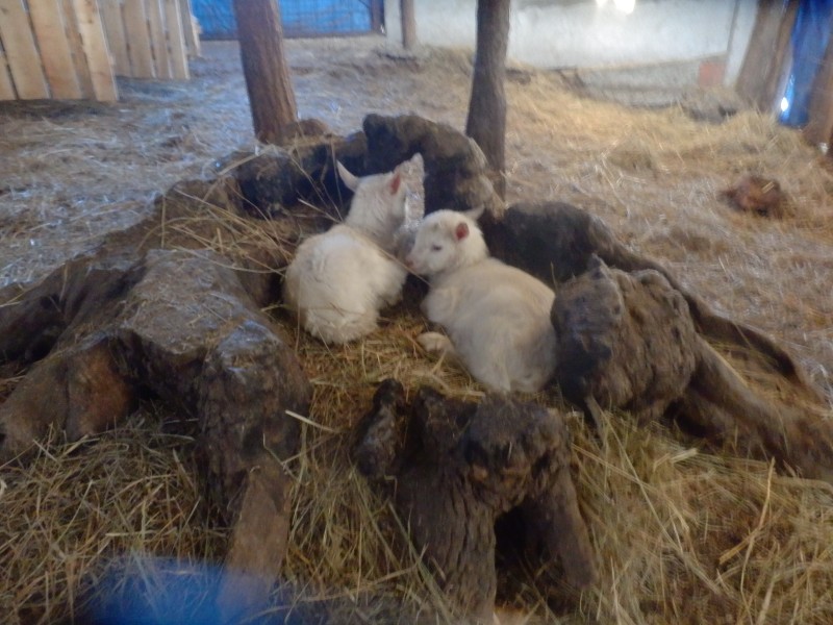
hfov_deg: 71.6
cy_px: 312
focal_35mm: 24
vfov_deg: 56.8
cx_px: 416
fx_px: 578
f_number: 3
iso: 1600
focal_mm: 4.2
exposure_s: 1/13
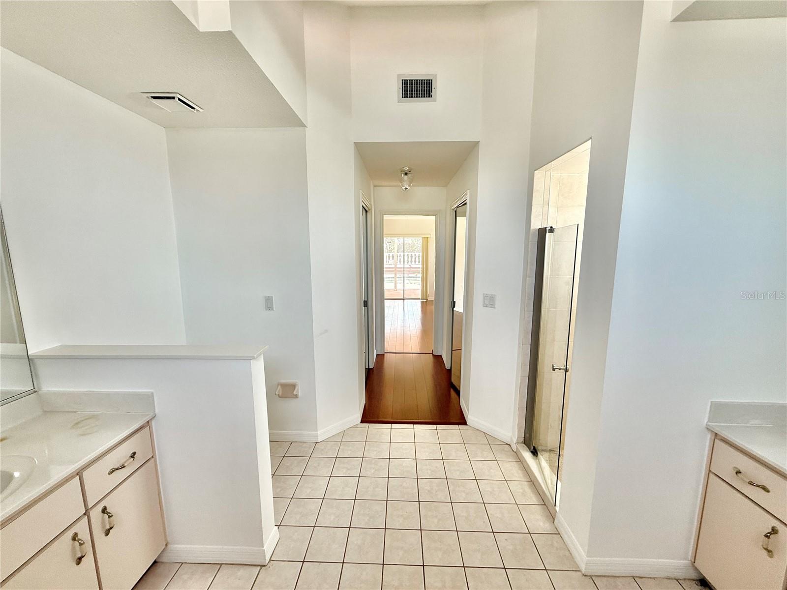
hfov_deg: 102.1
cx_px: 394
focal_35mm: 14
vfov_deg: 85.7
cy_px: 295
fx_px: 318
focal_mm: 2.22
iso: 80
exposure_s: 1/99
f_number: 2.2
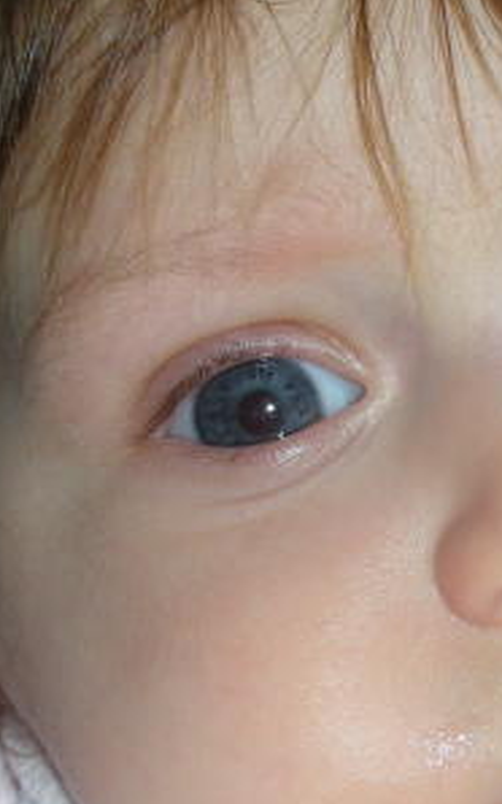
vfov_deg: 23.6
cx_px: 455
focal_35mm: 88
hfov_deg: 14.7
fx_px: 1928
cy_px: 383
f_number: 7.9
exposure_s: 1/60
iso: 50
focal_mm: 5.8
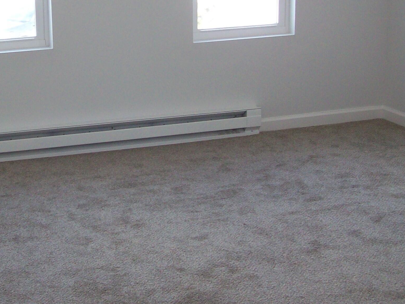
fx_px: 819
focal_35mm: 70
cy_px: 72
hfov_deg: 27.4
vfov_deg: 20.8
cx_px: 98
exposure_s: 1/64
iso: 91
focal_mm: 6
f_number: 2.7
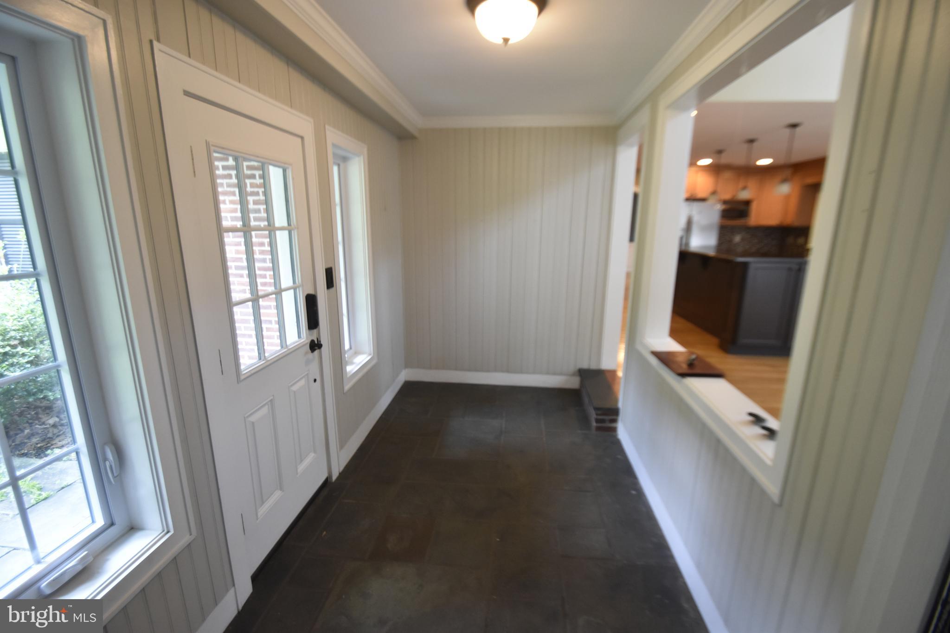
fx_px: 396
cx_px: 475
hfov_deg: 100.4
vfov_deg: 77.3
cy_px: 316
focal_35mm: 15
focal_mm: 10
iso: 1000
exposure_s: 1/50
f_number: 4
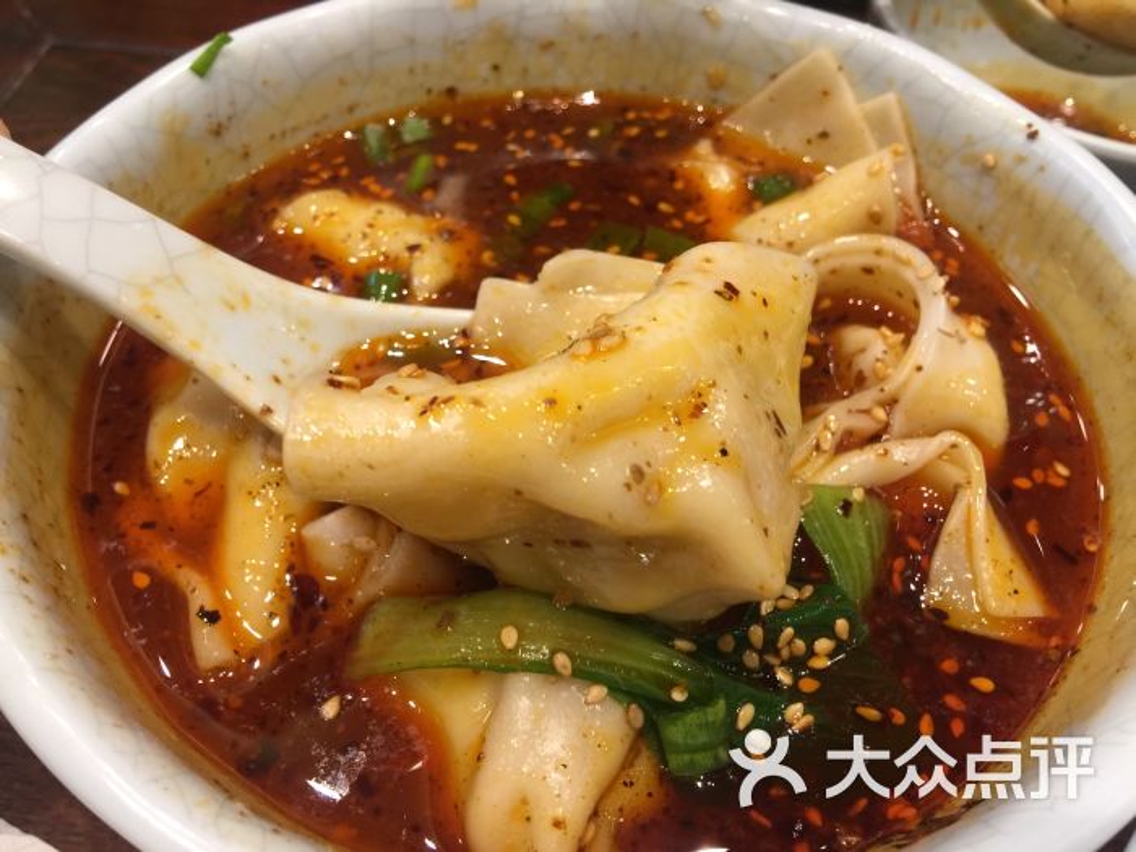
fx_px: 952
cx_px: 568
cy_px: 426
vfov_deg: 48.2
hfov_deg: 61.7
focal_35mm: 29
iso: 64
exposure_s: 1/17
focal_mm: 4.15
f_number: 2.2
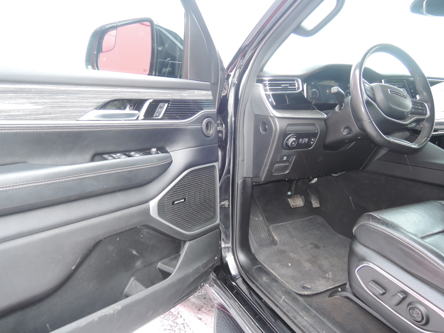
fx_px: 308
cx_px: 222
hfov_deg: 71.6
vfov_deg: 56.8
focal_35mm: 24
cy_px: 166
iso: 320
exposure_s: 1/80
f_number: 2.8
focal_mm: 5.1
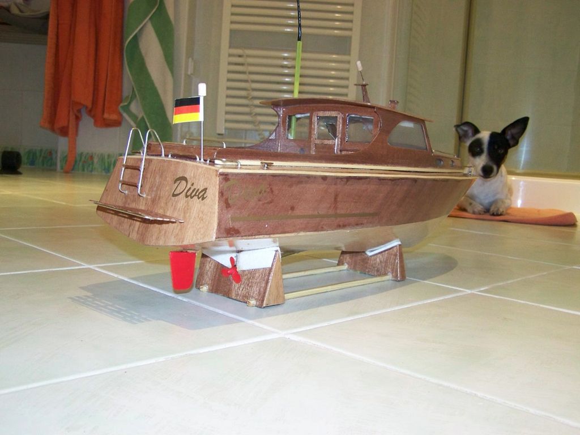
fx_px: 637
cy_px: 218
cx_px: 290
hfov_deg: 49.0
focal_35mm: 38
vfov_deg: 37.7
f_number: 2.8
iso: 200
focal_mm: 6.3
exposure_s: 1/40
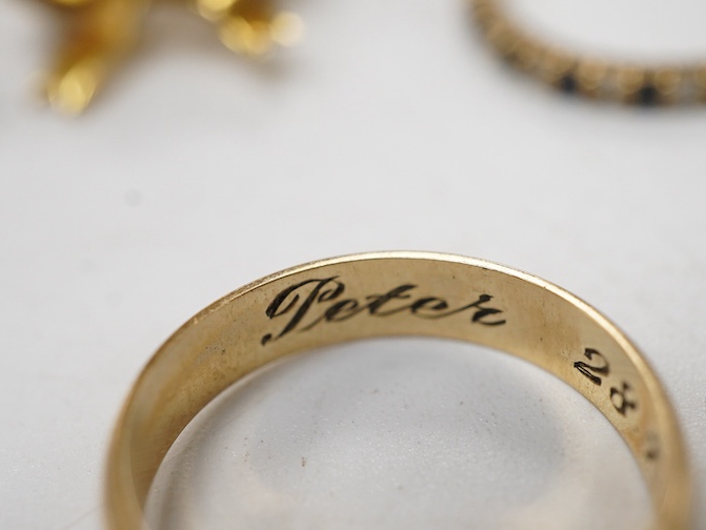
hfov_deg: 33.2
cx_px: 368
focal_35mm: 58
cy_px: 299
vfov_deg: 25.2
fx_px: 1184
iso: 1250
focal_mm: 30
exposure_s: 1/125
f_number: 11
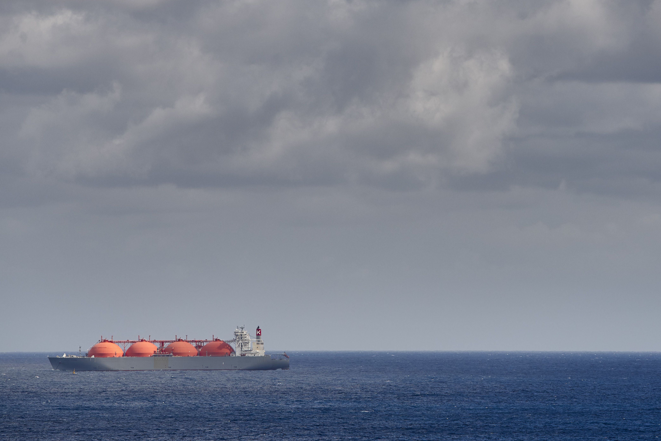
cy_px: 183
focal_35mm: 290
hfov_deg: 7.1
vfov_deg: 4.7
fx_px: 5327
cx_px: 379
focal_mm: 200
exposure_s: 1/1600
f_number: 5.6
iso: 200
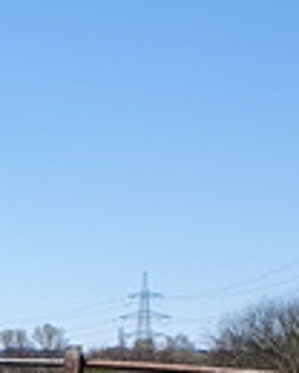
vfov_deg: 11.6
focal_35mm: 155
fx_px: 1715
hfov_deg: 9.5
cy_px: 663
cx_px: -233
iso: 50
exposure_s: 1/1412
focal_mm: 4.32
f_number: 2.4
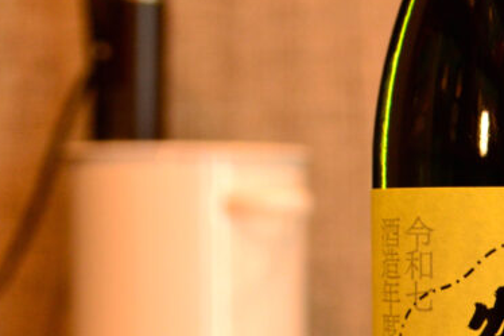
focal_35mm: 154
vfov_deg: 8.8
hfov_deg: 13.1
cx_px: 530
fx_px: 2155
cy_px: 381
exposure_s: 1/30
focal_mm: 40
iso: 1000
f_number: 5.3
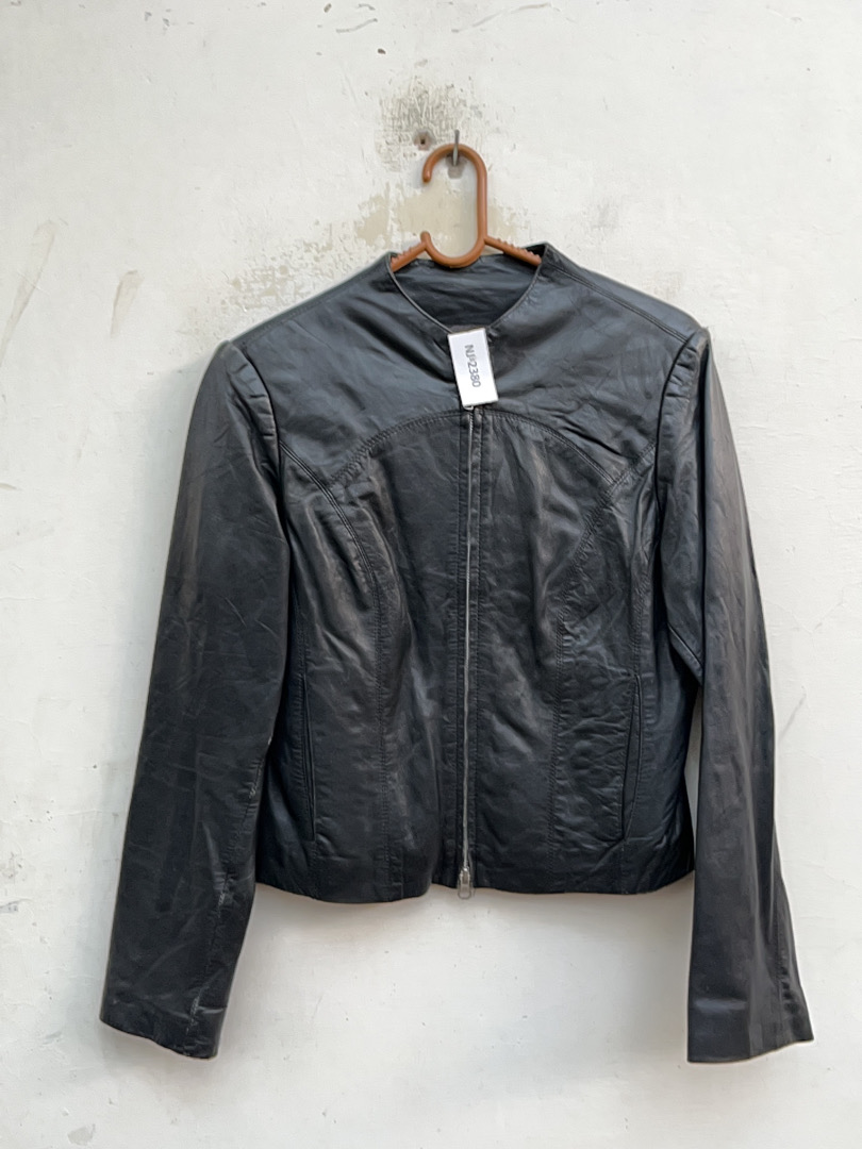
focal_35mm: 27
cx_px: 431
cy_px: 574
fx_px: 896
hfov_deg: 51.4
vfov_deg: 65.3
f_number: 1.6
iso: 64
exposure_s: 1/60
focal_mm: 5.1
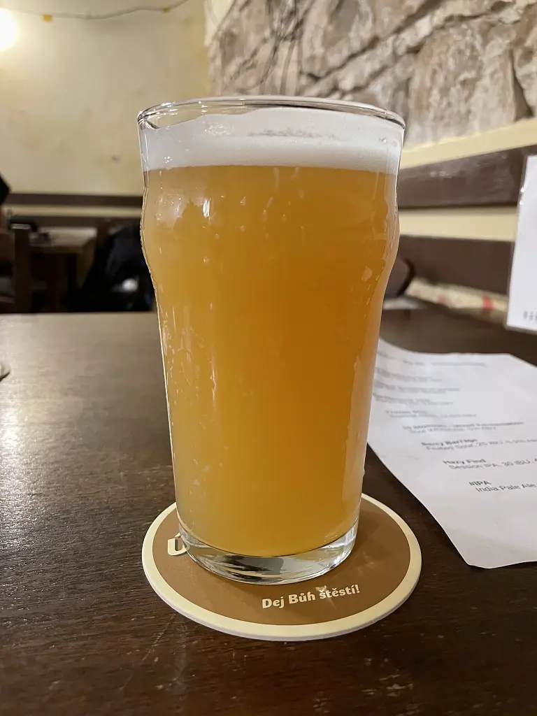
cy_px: 358
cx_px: 268
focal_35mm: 26
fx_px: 538
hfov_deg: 53.1
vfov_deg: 67.3
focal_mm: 4.2
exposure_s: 1/33
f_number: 1.6
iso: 500
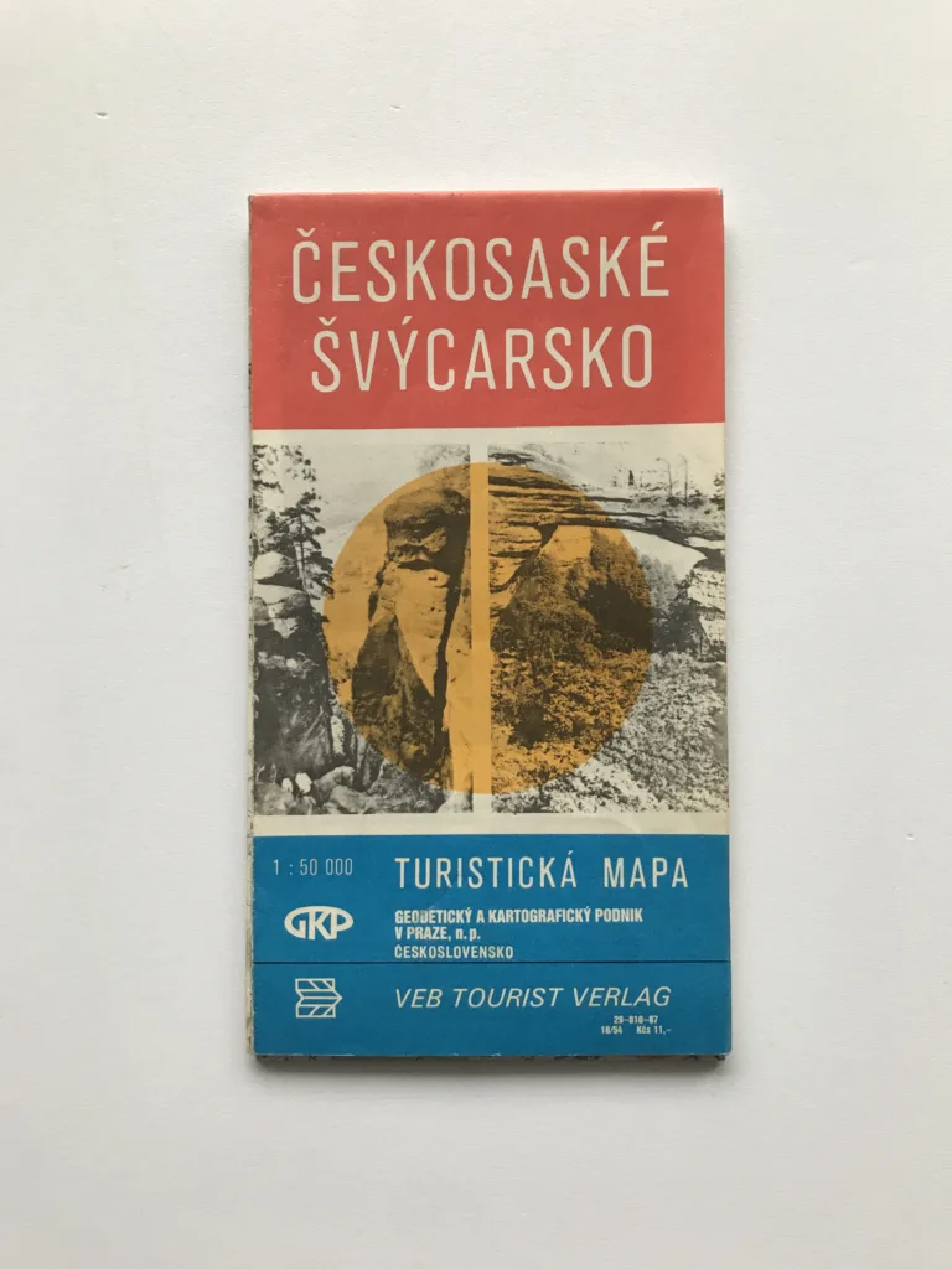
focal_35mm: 28
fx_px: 1027
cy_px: 634
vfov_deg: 63.4
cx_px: 476
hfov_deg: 49.7
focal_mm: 3.99
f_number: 1.8
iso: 25
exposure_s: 1/33
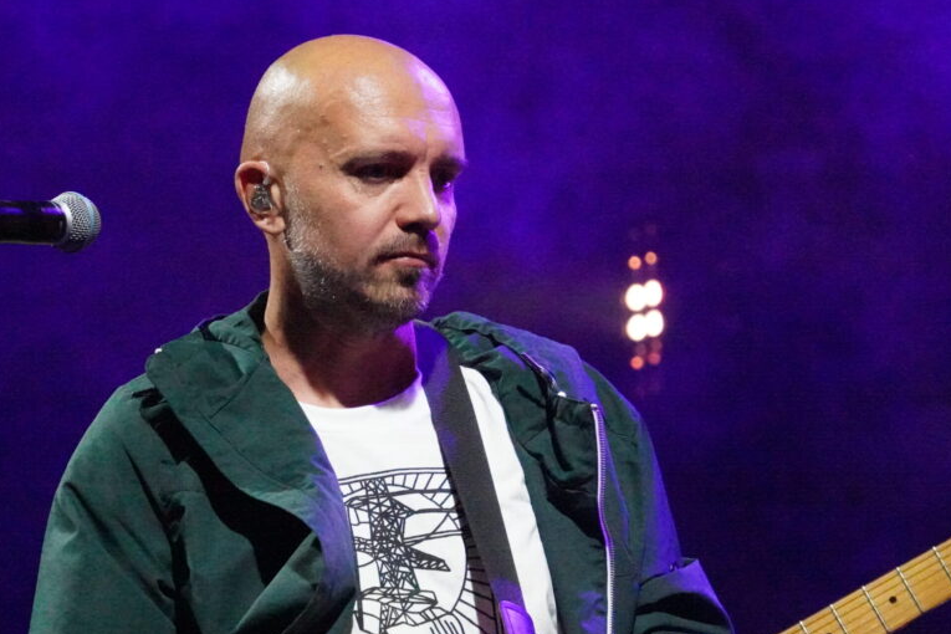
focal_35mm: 265
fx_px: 7000
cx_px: 449
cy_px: 359
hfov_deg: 7.8
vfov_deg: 5.2
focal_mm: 132
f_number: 5.6
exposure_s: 1/800
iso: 25600
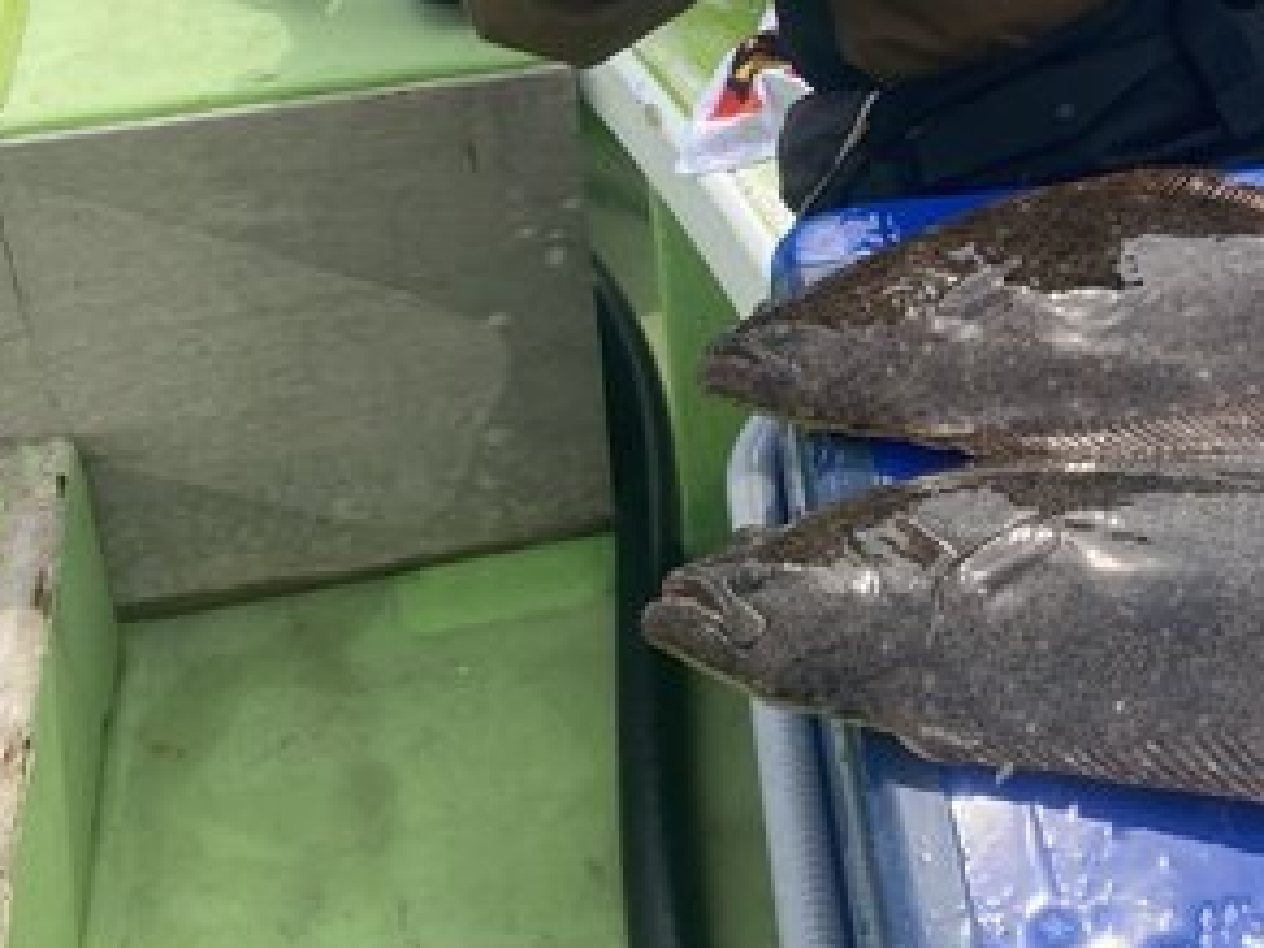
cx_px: 1009
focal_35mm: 57
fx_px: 2081
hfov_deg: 32.9
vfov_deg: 24.1
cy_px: -69
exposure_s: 1/2183
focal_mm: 4.25
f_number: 1.8
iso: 32
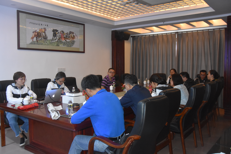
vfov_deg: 40.0
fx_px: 212
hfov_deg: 57.2
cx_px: 116
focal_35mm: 33
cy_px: 77
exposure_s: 1/60
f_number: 3.8
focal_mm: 22
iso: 4500
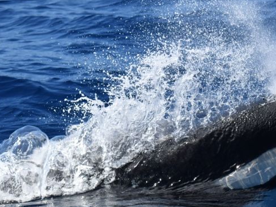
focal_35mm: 292
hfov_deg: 6.8
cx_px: 222
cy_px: 102
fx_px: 2328
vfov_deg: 5.1
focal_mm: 185
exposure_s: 1/8000
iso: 1000
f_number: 5.3
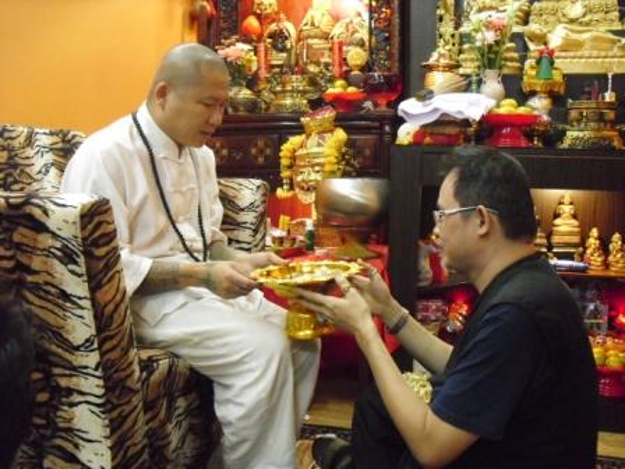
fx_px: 650
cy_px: 234
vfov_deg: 39.7
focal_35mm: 36
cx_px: 312
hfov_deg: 51.4
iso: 800
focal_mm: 6.3
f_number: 3.1
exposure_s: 1/30
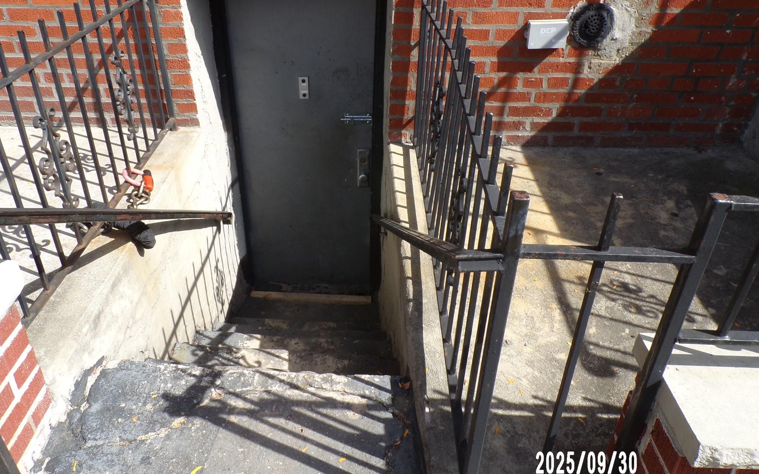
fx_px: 600
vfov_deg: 43.1
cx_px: 349
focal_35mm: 29
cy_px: 210
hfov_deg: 64.5
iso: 80
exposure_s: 1/140
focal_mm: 4.3
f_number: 5.8
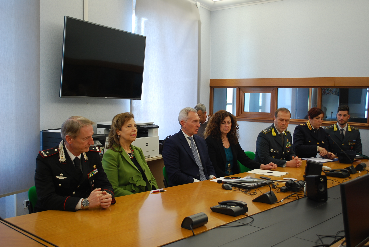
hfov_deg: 49.5
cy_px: 124
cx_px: 184
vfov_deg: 34.3
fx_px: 400
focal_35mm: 39
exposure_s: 1/30
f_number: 4.5
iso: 320
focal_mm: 26
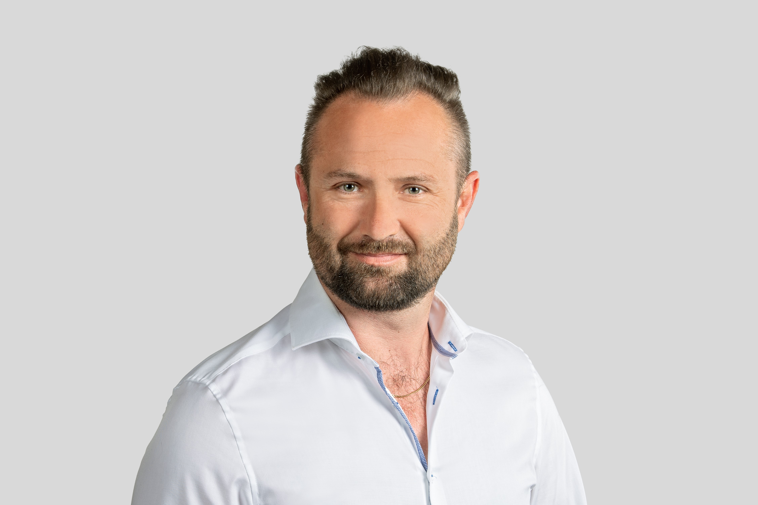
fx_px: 2316
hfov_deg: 18.6
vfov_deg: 12.4
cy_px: 252
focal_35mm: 110
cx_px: 379
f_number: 13
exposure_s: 1/125
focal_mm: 110
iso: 100
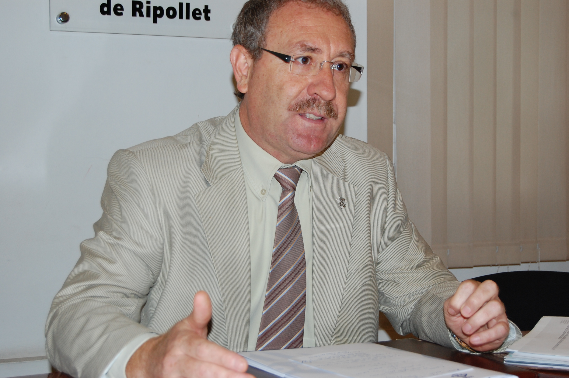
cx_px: 284
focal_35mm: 68
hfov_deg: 29.9
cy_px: 189
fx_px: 1066
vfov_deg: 20.1
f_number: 5.3
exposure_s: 1/60
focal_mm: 45
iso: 400
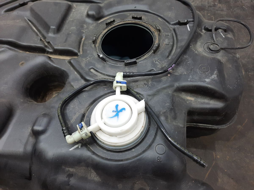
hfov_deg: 69.4
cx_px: 127
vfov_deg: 54.9
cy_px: 95
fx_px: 183
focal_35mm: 25
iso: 160
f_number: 2
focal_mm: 4.6
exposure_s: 1/50
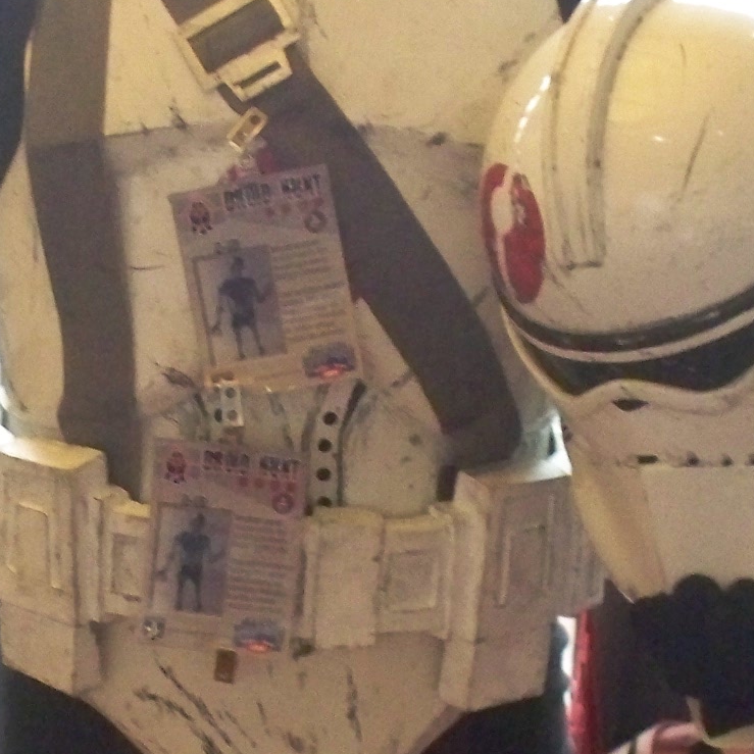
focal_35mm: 122
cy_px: 565
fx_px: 3006
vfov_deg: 14.2
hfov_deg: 14.3
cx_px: 245
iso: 640
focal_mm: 7.54
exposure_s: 1/60
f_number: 2.8
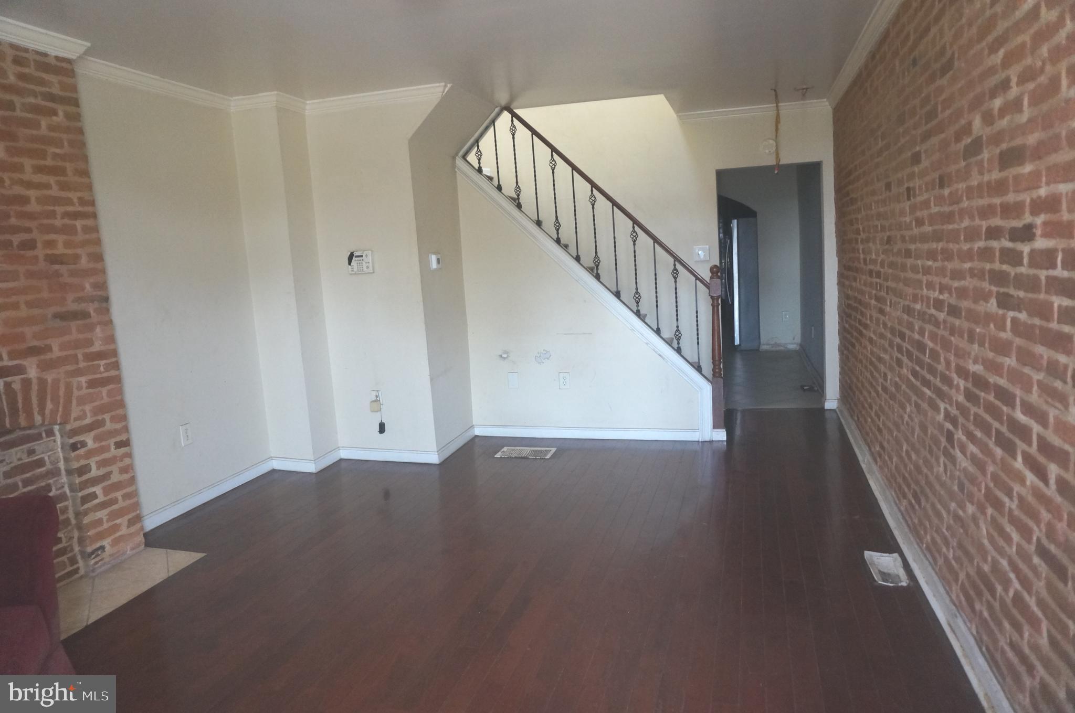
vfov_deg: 53.0
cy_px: 356
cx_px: 538
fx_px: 716
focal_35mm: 24
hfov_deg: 73.8
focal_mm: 16
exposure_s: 1/160
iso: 1600
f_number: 4
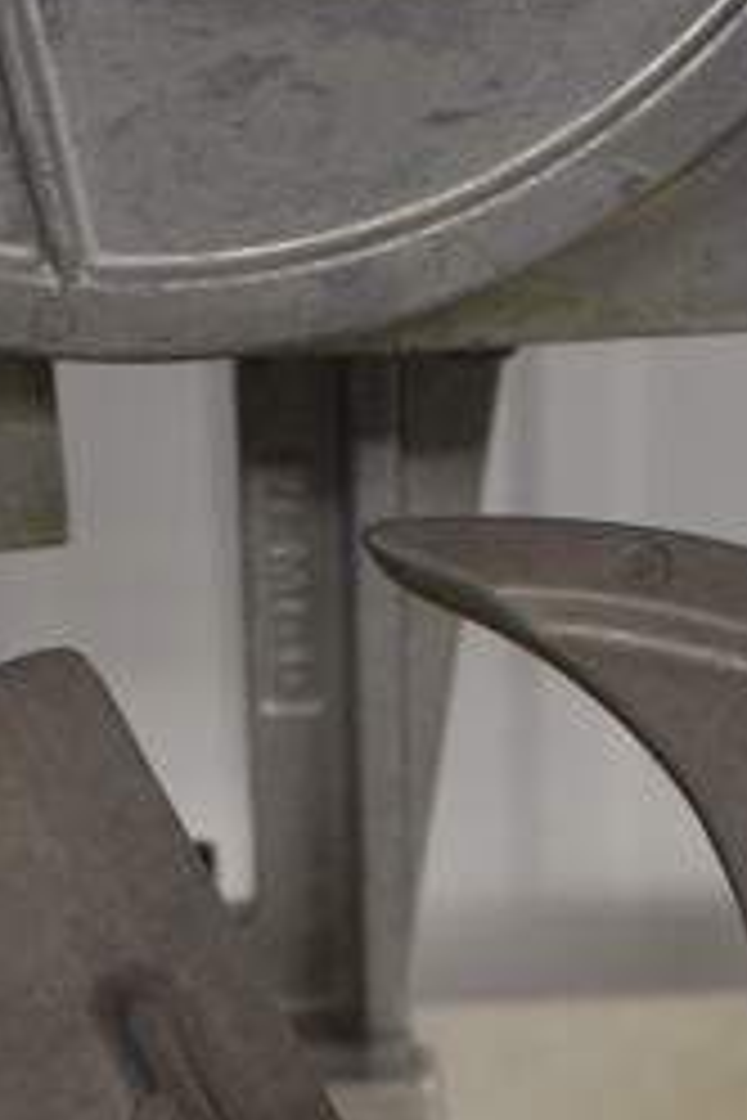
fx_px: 3081
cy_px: 1559
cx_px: 392
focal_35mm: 99
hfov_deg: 13.8
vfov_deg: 18.7
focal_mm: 18
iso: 400
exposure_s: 1/60
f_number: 3.5
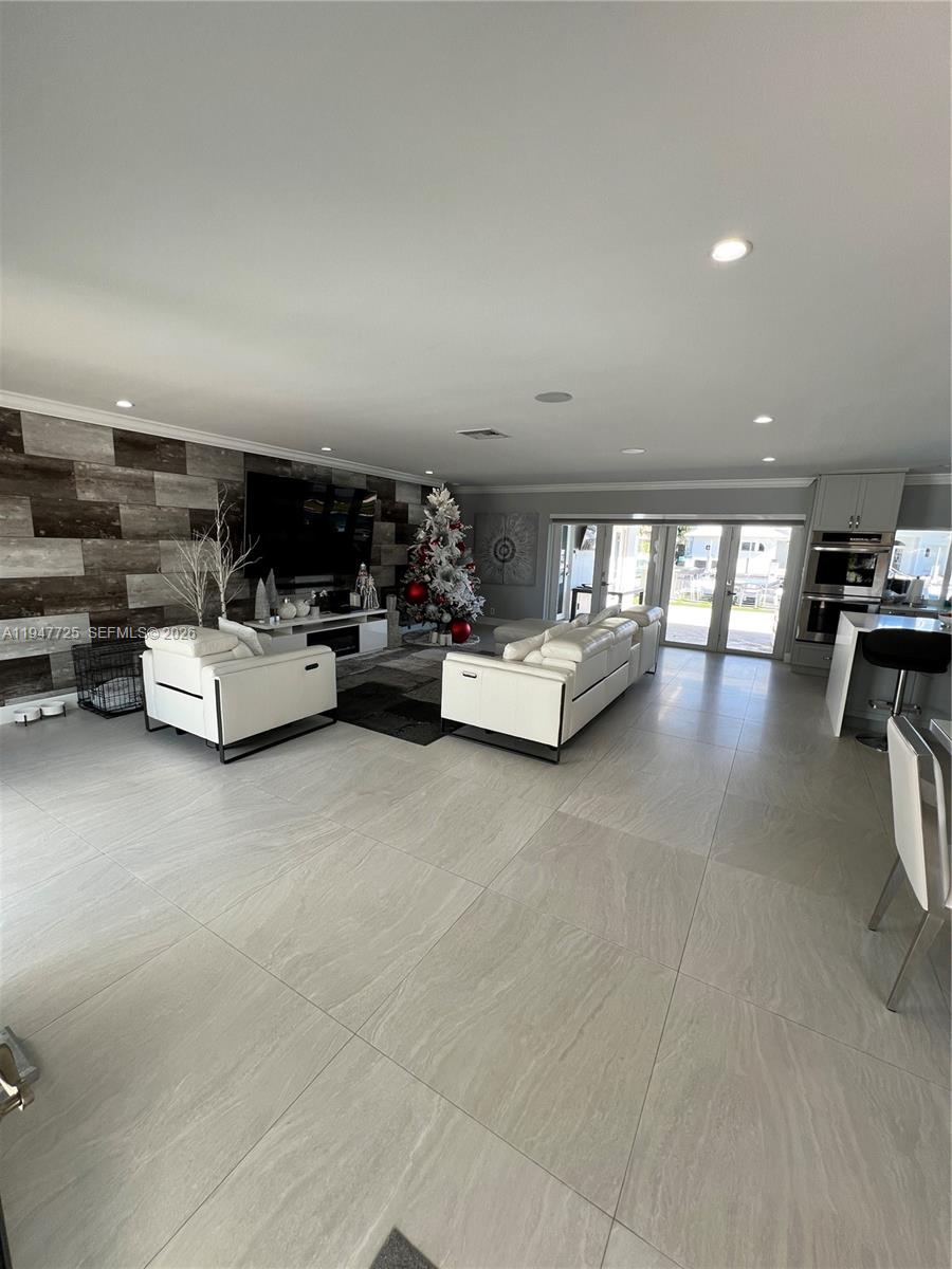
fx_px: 477
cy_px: 634
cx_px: 476
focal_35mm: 13
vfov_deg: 106.2
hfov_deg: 89.9
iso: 40
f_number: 1.8
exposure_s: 1/120
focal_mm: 1.57
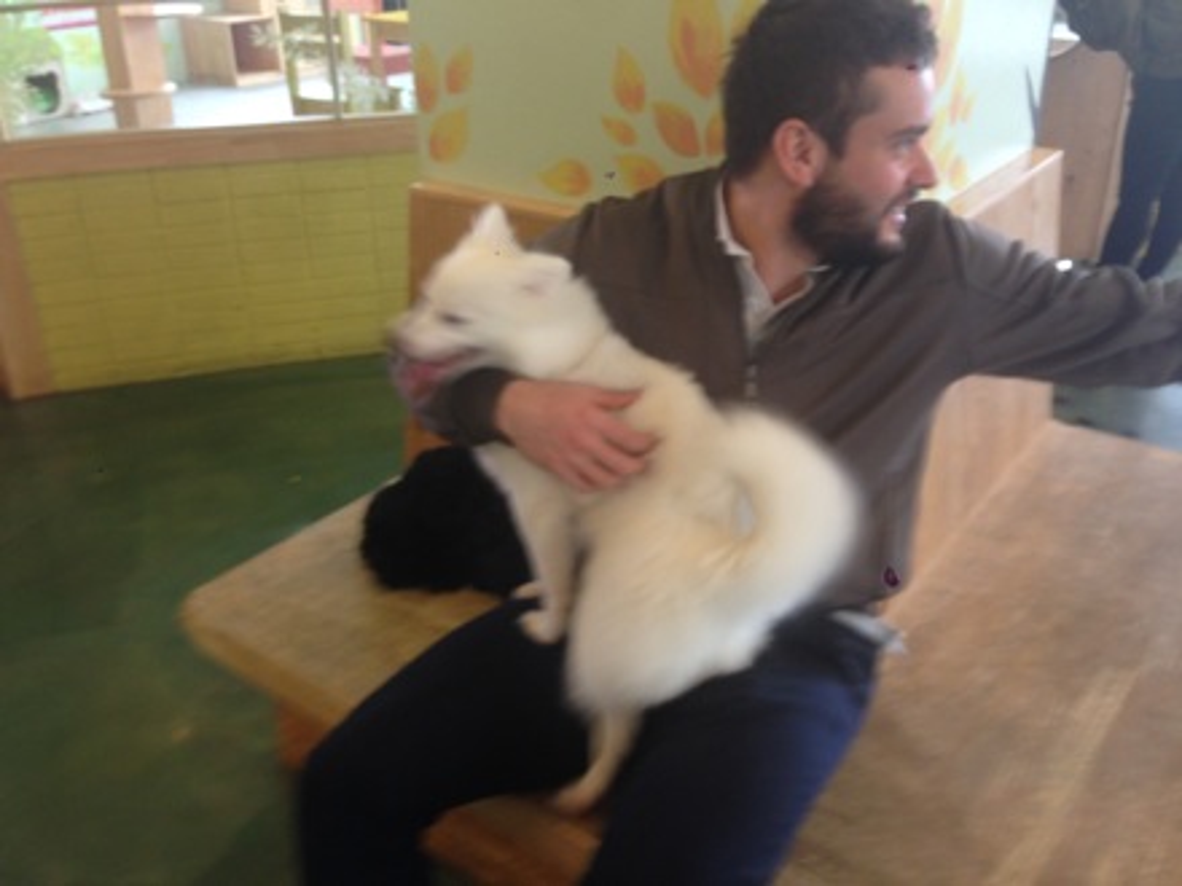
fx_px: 1127
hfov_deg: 55.4
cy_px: 443
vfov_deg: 42.9
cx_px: 591
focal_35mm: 33
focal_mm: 4.12
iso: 64
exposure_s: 1/20
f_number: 2.4
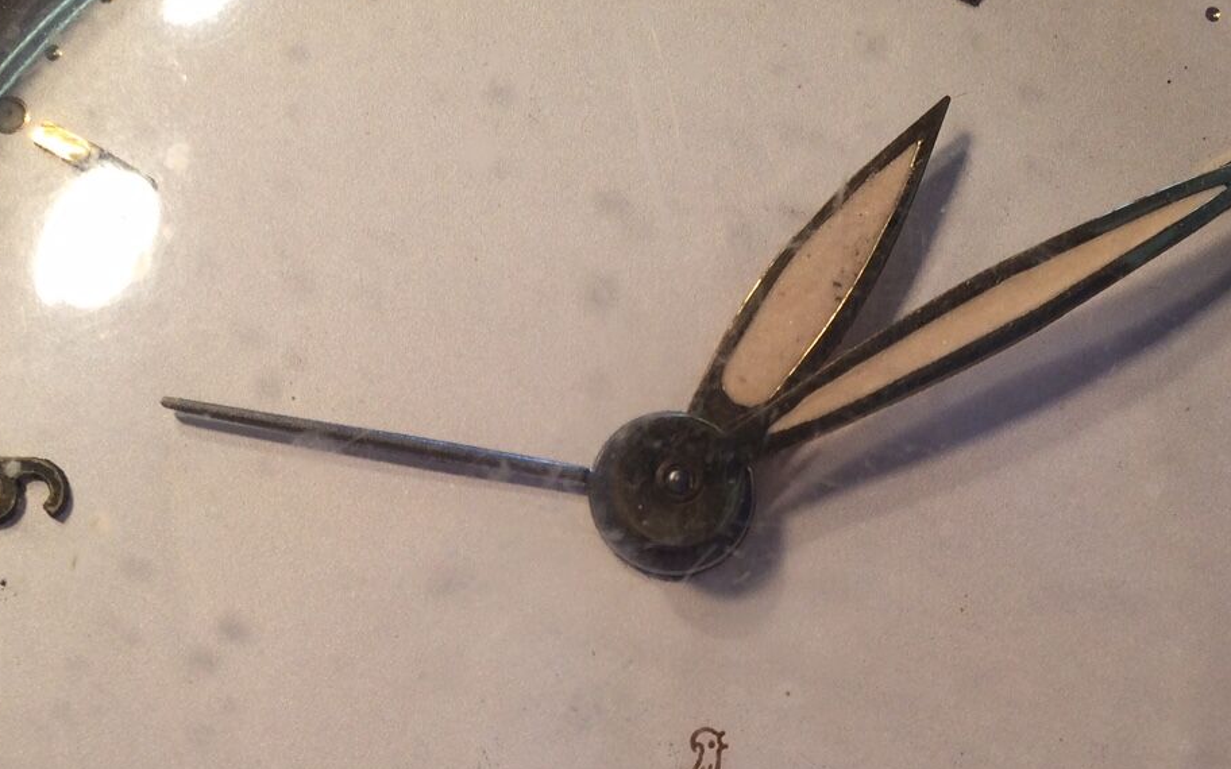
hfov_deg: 36.9
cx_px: 628
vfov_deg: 23.3
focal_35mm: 55
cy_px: 575
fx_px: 1845
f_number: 2.2
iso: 40
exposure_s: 1/50
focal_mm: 4.15
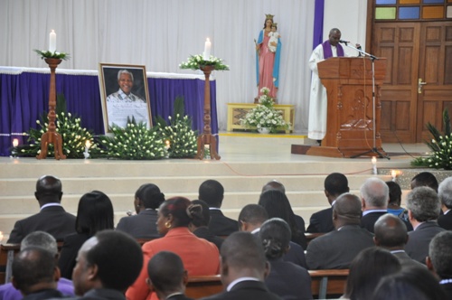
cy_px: 150
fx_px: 1505
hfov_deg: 17.1
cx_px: 226
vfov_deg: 11.4
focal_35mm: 120
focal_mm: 80
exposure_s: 1/13
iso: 1250
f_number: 5.3
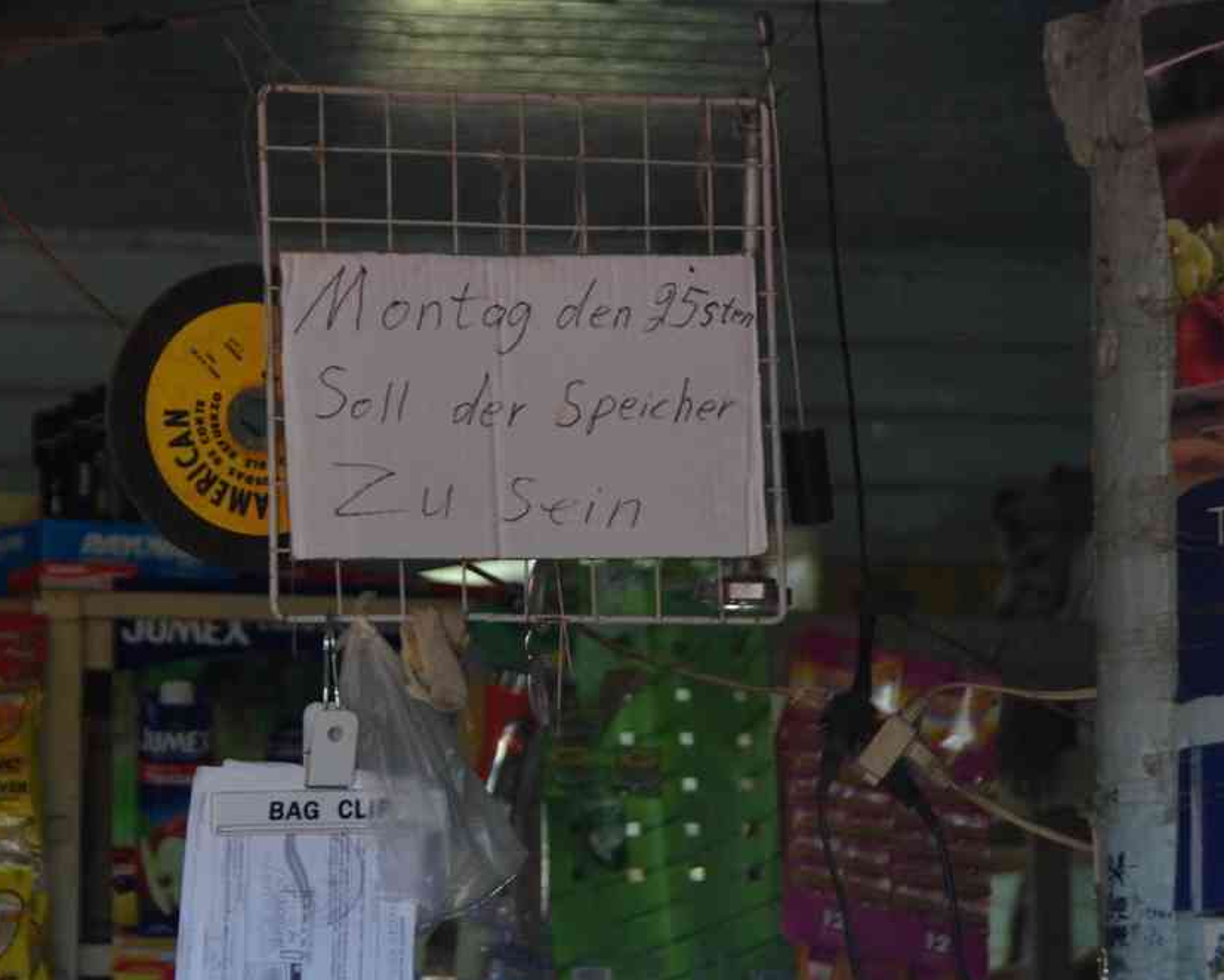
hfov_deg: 10.3
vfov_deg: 8.3
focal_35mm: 187
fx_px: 6776
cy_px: 491
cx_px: 510
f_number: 5.6
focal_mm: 110
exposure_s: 1/80
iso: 3200
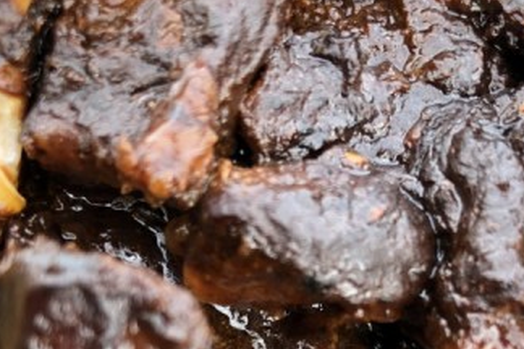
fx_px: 786
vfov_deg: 23.7
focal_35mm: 54
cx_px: 333
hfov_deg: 36.6
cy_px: 372
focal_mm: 3.99
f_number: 1.8
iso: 40
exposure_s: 1/120
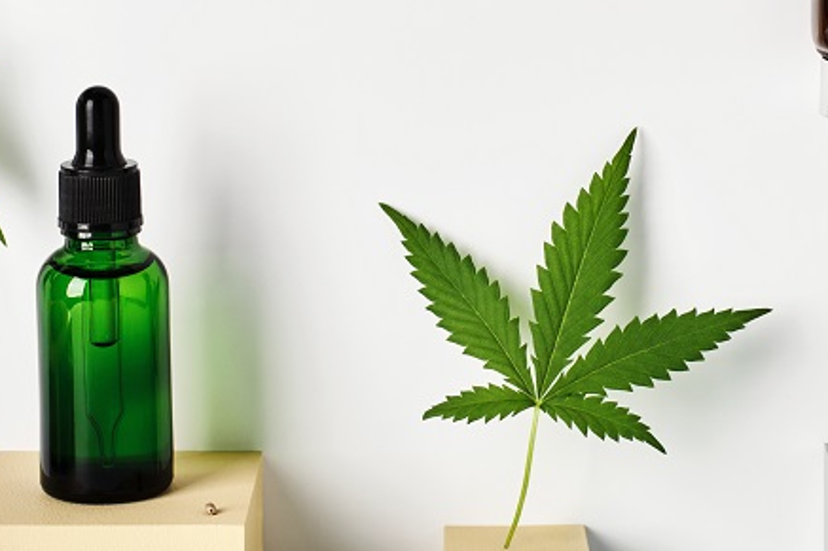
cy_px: 155
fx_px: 3357
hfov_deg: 14.1
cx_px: 421
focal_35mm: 146
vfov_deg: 9.4
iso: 100
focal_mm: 50
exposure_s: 1/125
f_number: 9
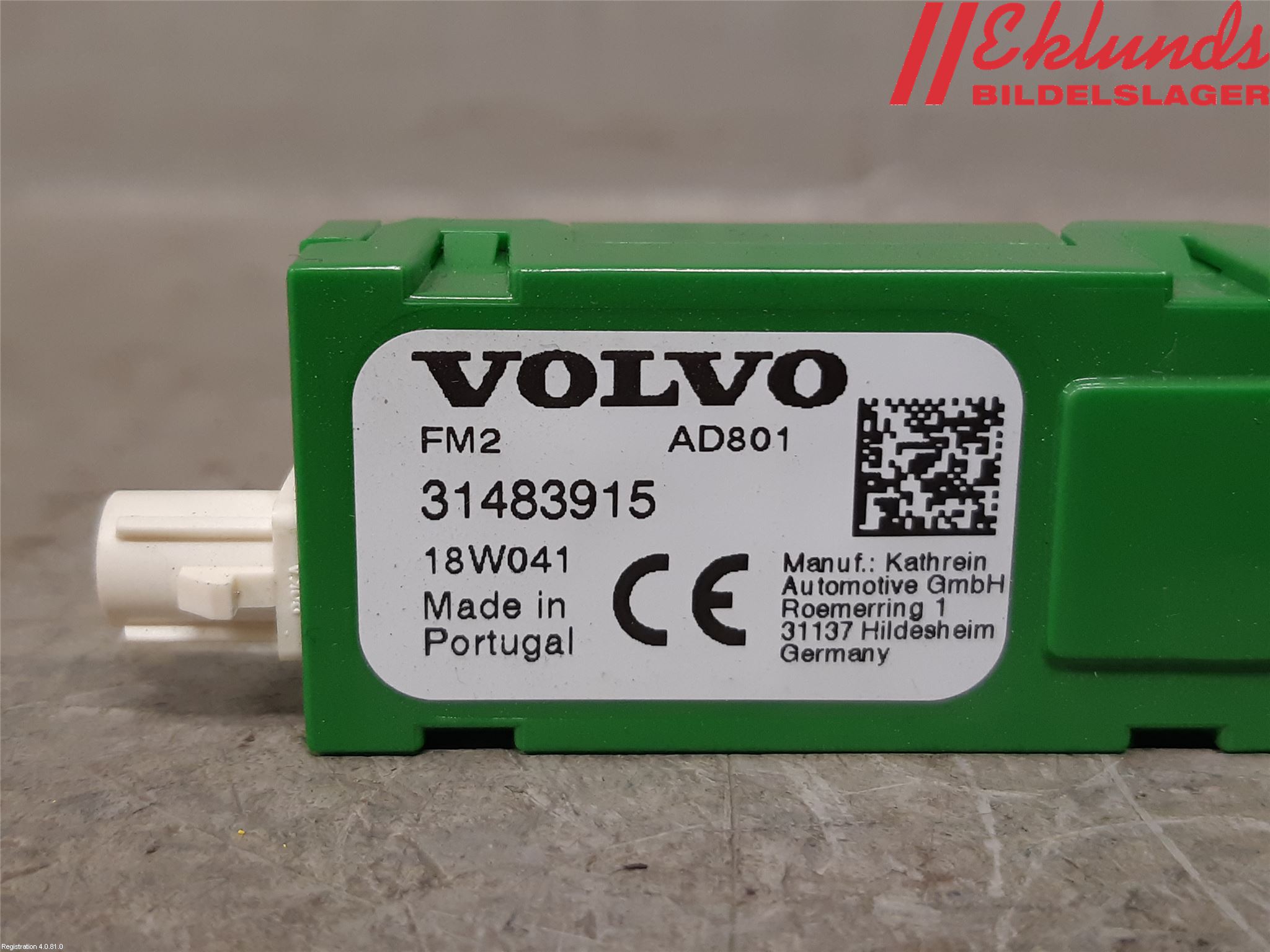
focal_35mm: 26
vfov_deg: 53.1
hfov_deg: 67.3
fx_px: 954
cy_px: 476
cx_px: 635
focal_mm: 3.93
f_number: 1.7
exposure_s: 1/50
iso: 125
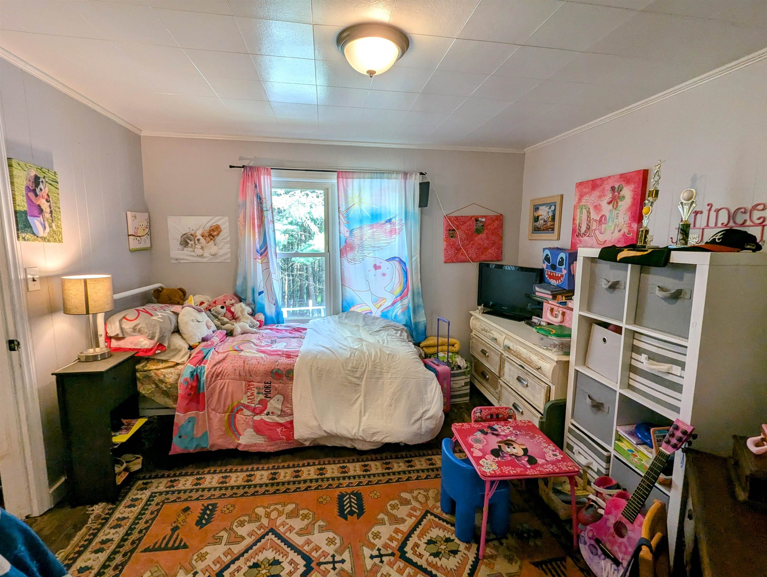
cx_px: 384
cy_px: 288
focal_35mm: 16
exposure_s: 1/60
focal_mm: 2.35
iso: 83
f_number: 2.2
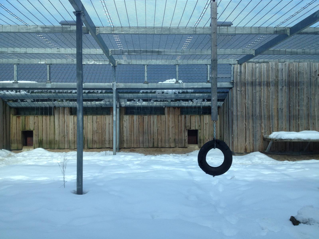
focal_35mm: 35
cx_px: 160
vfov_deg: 40.7
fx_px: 323
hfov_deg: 52.6
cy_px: 120
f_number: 2.4
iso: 50
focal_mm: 4.28
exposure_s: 1/657
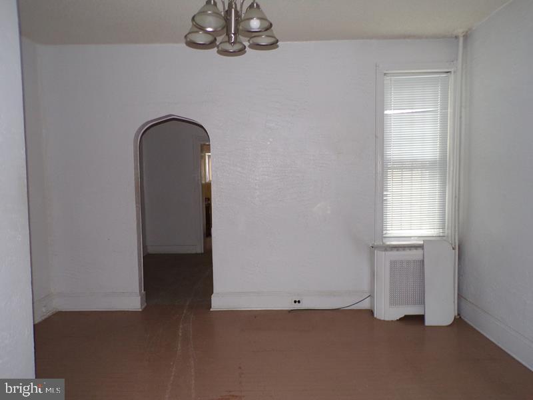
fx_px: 370
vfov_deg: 56.8
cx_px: 266
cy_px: 200
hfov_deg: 71.6
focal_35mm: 24
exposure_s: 1/34
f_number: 3
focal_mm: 4.3
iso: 200
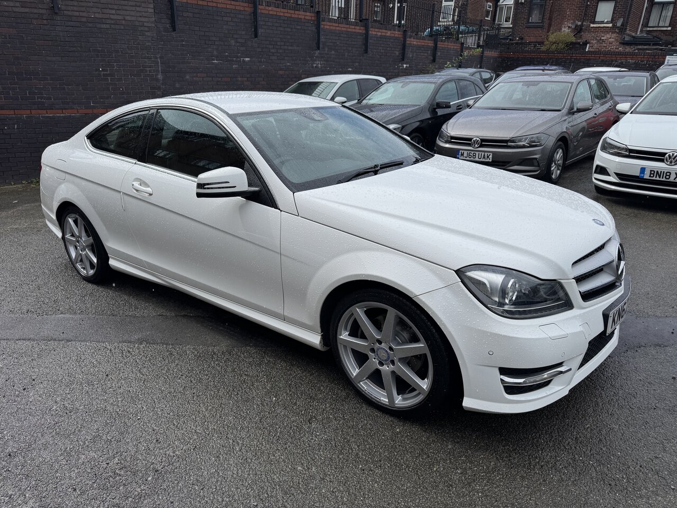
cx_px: 338
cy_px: 254
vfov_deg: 56.8
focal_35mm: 24
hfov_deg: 71.6
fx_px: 469
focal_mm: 6.76
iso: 80
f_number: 1.78
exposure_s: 1/5348
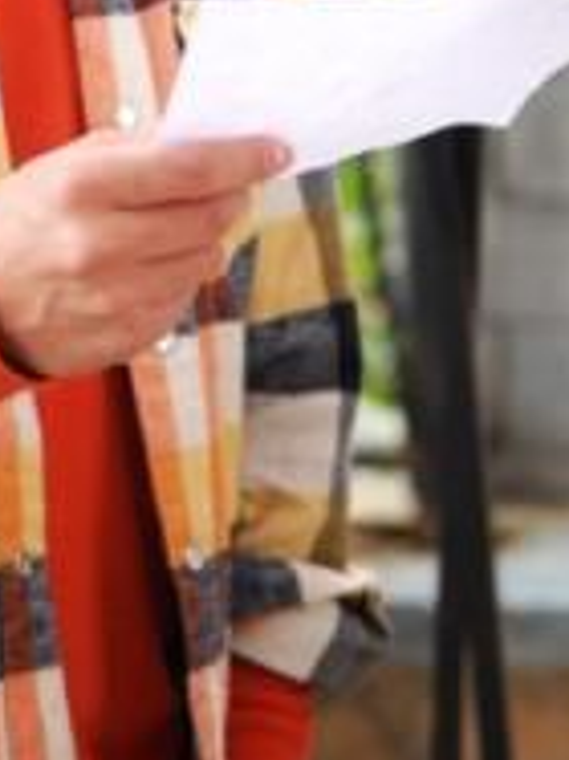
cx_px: 24
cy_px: -114
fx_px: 3642
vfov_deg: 11.7
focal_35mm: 166
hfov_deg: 8.9
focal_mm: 48
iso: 250
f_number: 2.8
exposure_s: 1/250
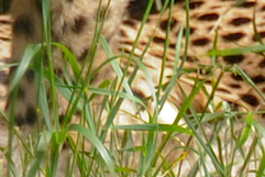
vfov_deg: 2.1
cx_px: -65
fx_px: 4921
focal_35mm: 668
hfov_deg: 3.1
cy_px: -140
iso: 200
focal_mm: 105
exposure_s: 1/200
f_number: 5.6
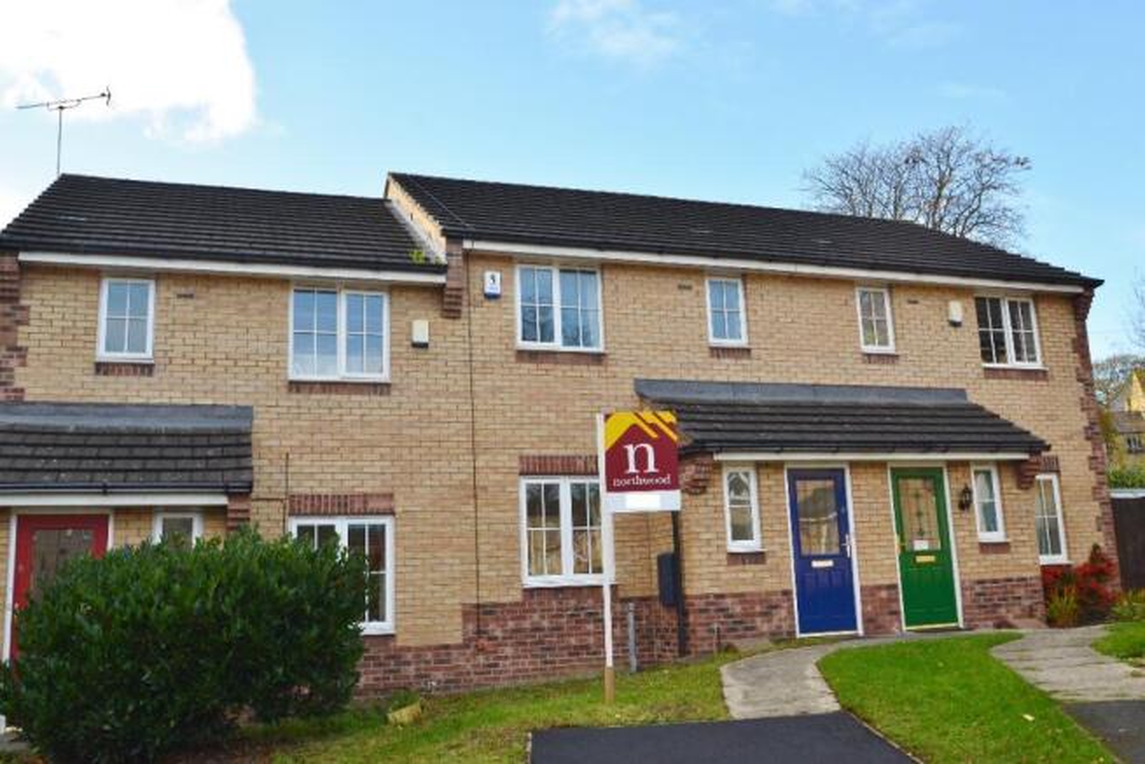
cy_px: 382
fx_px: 1002
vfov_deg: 41.7
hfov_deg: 59.5
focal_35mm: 32
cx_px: 572
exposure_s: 1/200
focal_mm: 21
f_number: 10
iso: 400
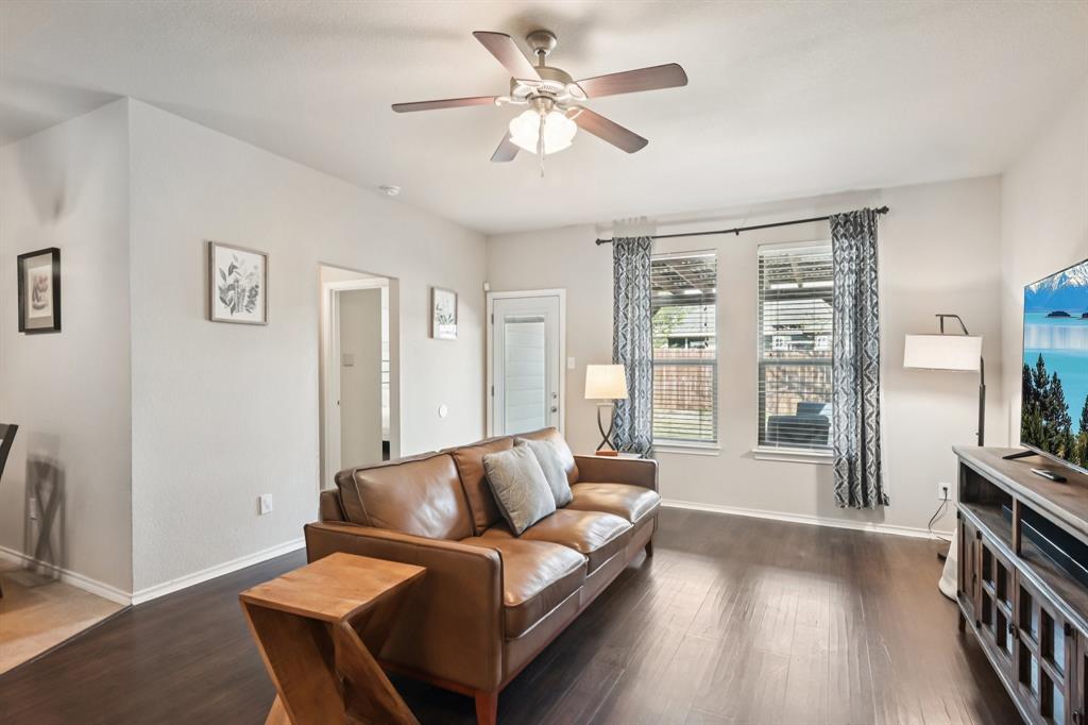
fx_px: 544
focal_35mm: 18
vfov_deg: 67.3
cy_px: 362
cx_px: 544
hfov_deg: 90.0
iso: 400
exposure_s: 1/13
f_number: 8
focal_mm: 18
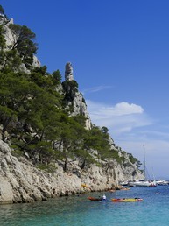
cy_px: 108
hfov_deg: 20.7
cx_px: 163
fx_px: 450
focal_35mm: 69
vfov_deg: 28.2
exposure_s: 1/250
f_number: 13
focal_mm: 44
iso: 200
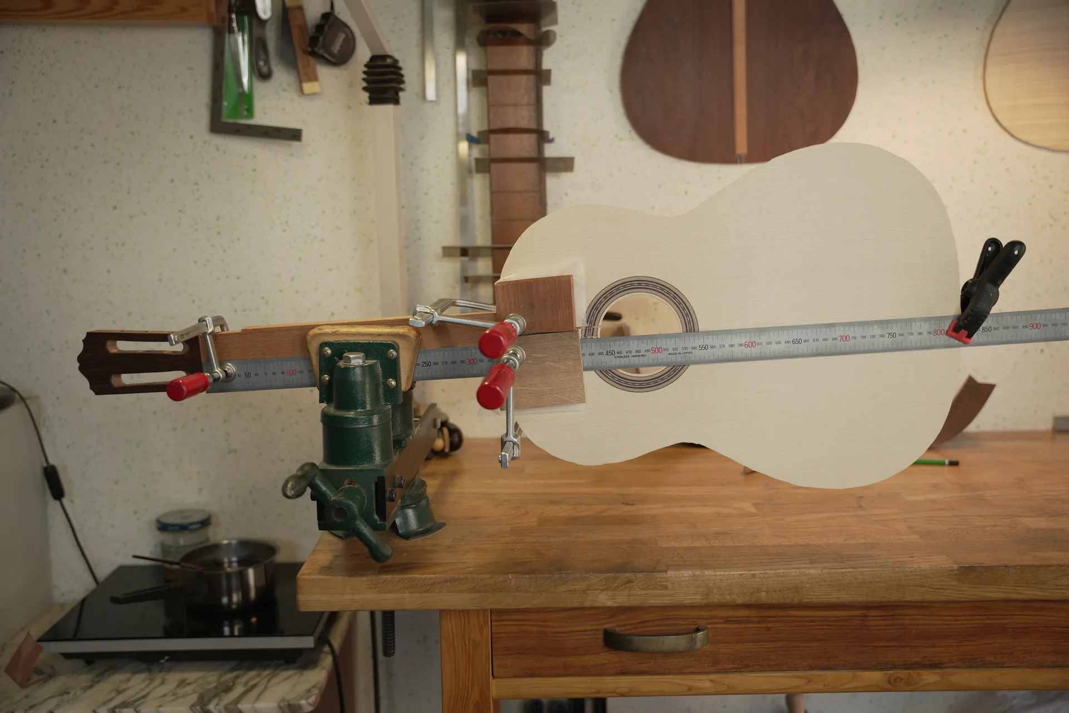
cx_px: 534
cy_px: 356
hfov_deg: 53.1
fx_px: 1069
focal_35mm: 36
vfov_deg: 36.9
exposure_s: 1/125
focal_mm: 36
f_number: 2.8
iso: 160
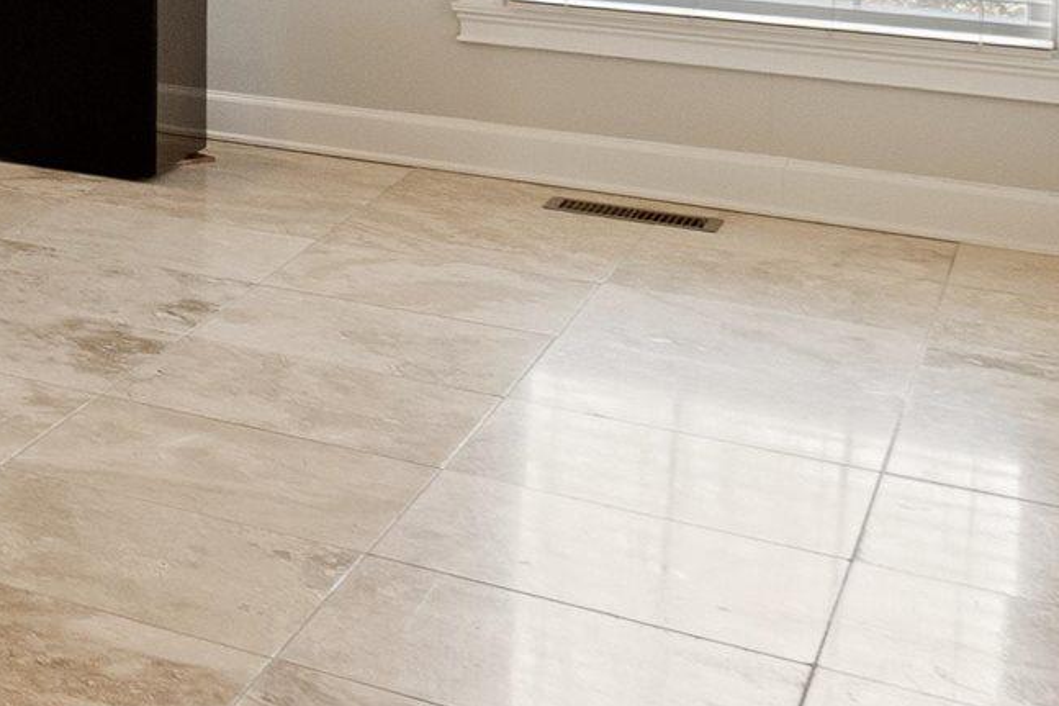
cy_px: -301
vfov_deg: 16.6
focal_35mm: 76
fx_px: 2235
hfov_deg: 16.7
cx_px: -1246
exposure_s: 1/100
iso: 1250
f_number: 5.6
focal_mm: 16
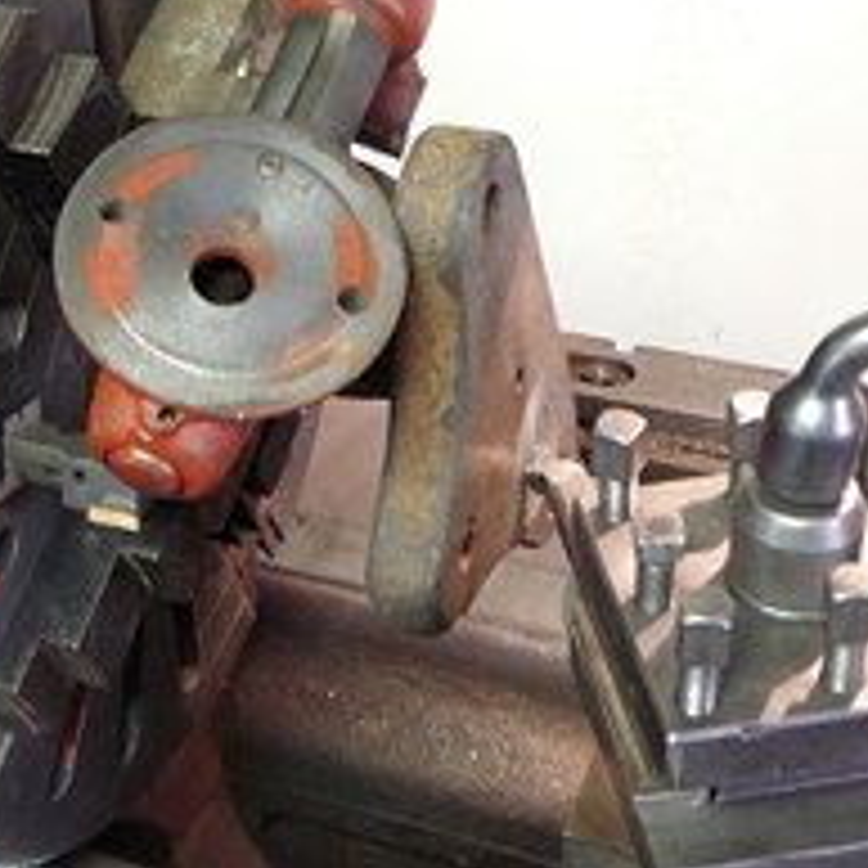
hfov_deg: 26.7
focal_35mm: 64
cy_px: 288
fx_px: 1816
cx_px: 256
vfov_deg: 26.7
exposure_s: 1/8
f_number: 2.8
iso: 200
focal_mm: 5.2
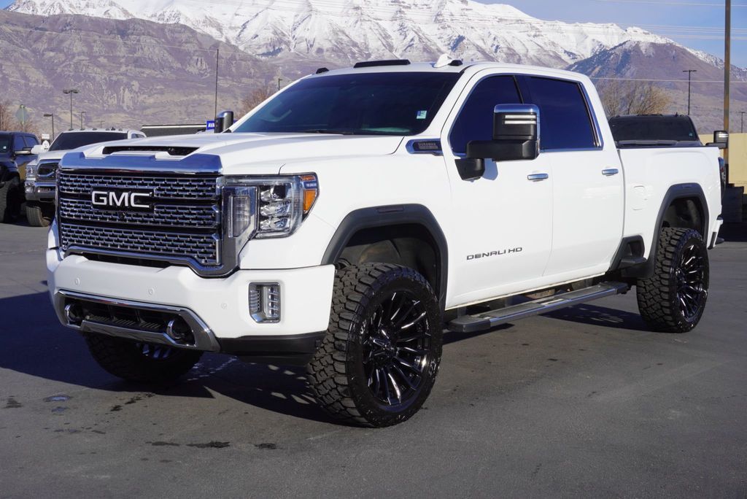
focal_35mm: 51
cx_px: 374
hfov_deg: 38.9
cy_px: 250
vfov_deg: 26.5
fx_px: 1059
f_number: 11
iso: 100
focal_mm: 34
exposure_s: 1/200
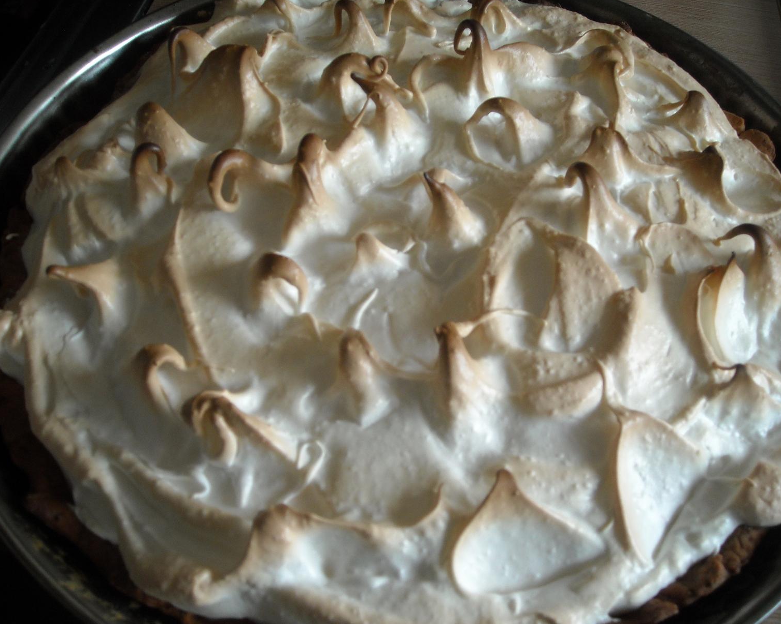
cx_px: 414
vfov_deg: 40.1
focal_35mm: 37
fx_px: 855
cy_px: 311
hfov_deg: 49.1
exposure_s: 1/60
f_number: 2.8
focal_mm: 5.7
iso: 135
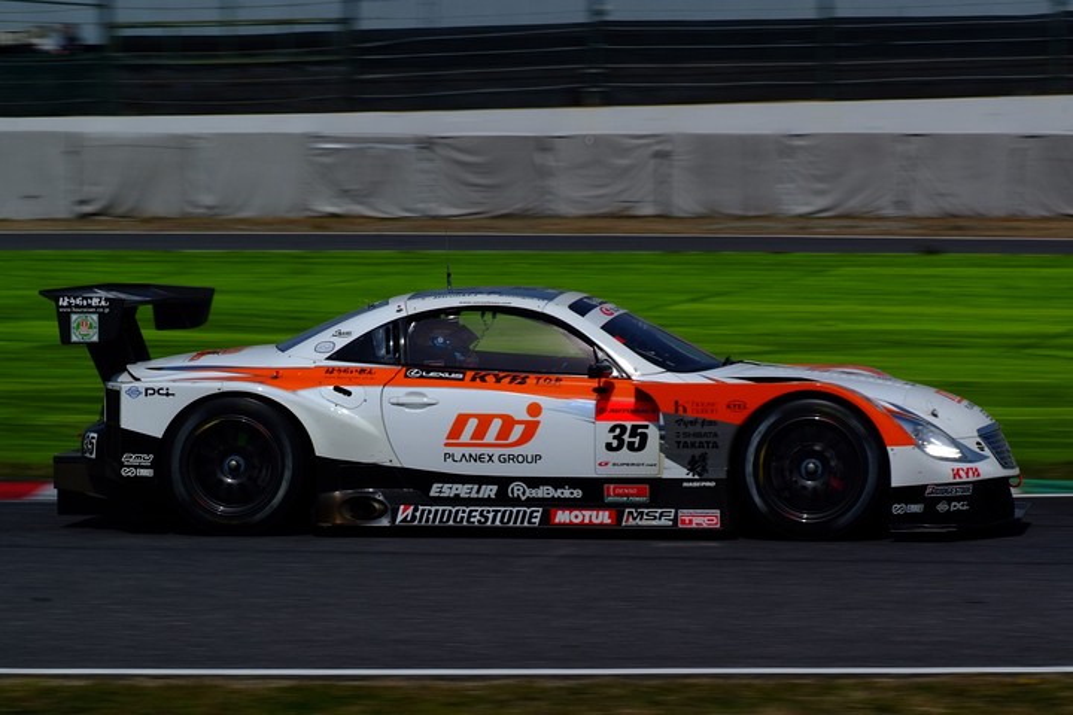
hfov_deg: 15.2
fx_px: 4023
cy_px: 358
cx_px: 536
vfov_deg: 10.2
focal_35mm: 135
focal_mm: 90
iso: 100
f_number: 16
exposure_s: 1/250
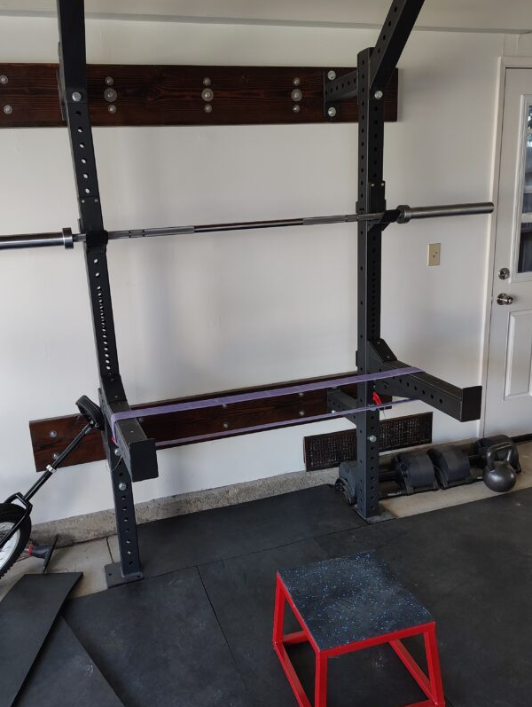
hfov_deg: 49.7
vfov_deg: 63.4
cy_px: 347
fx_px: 572
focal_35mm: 28
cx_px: 226
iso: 963
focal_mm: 5.56
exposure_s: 1/60
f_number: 1.8
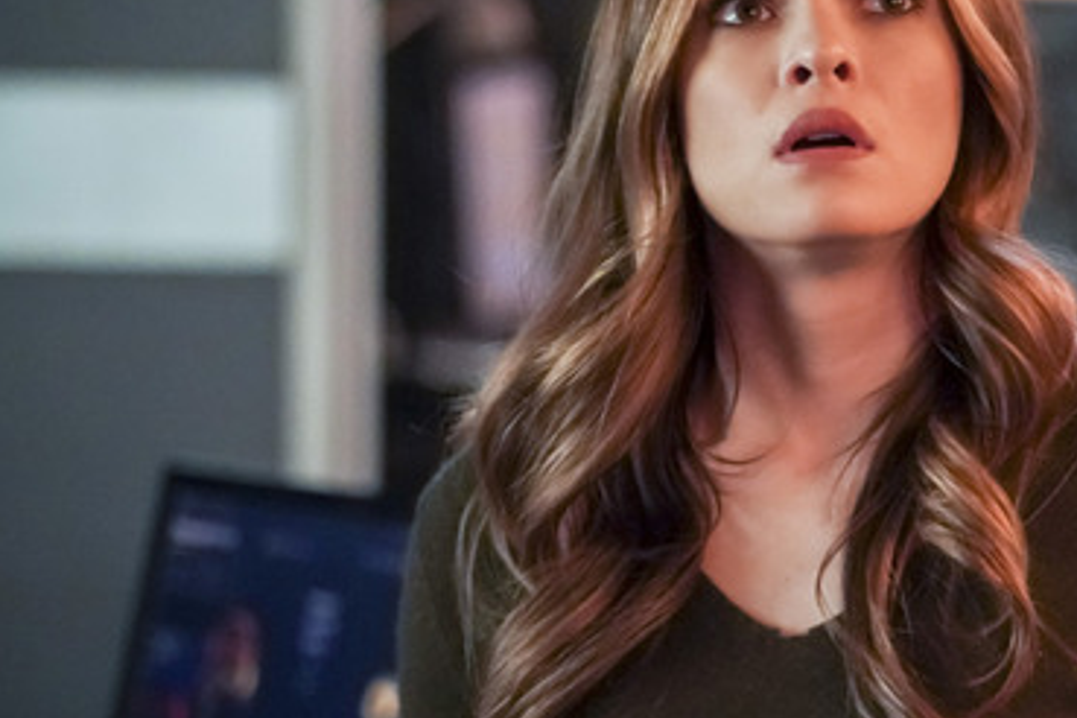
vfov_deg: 4.3
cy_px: 309
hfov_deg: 6.4
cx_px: 1059
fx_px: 9662
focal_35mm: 323
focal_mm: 153
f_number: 4
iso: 6400
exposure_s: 1/60
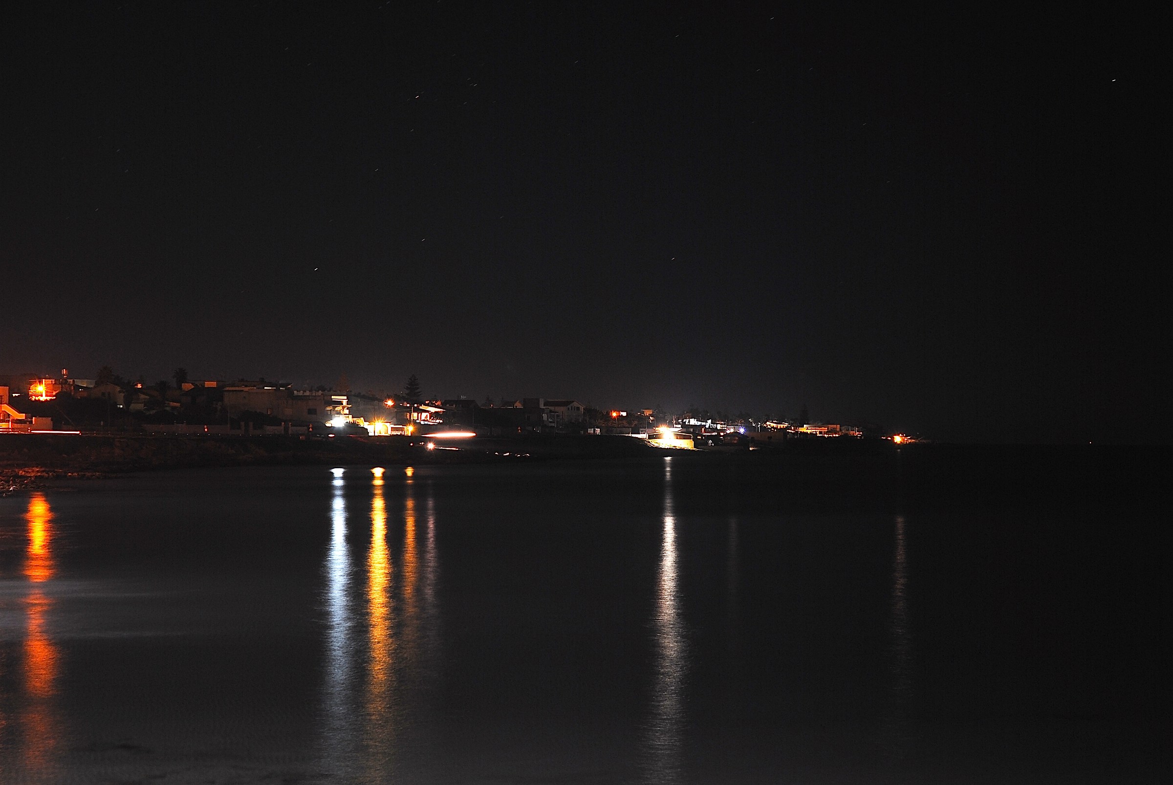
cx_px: 586
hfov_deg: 24.2
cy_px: 392
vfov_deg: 16.3
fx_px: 2740
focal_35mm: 84
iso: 100
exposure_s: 20
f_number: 4.5
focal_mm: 56
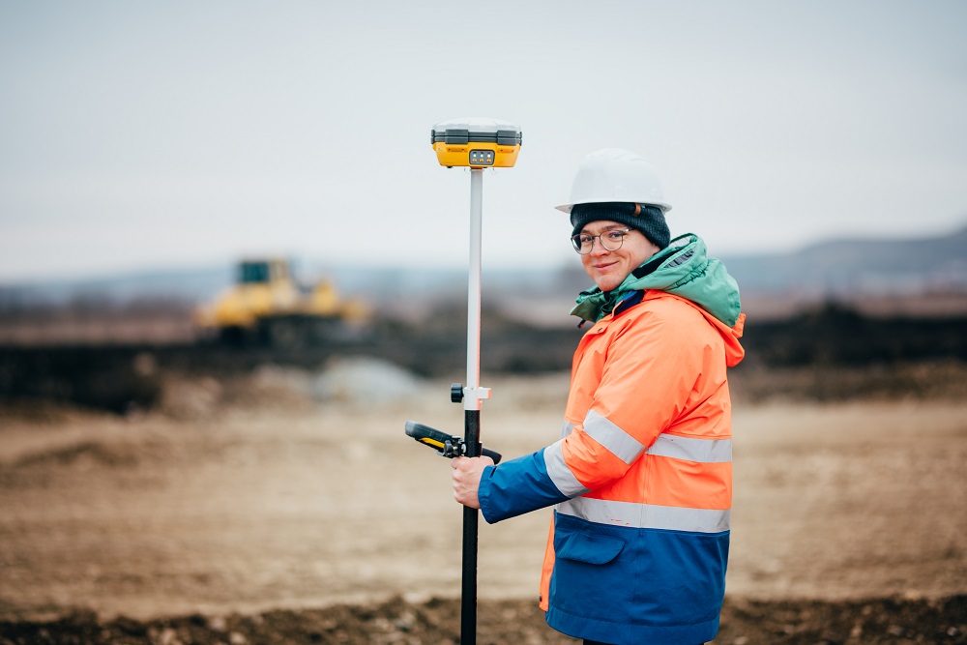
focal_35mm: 85
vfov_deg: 16.1
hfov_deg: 23.9
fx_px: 2283
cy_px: 322
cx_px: 484
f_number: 1.4
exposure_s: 1/3200
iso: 200
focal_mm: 85
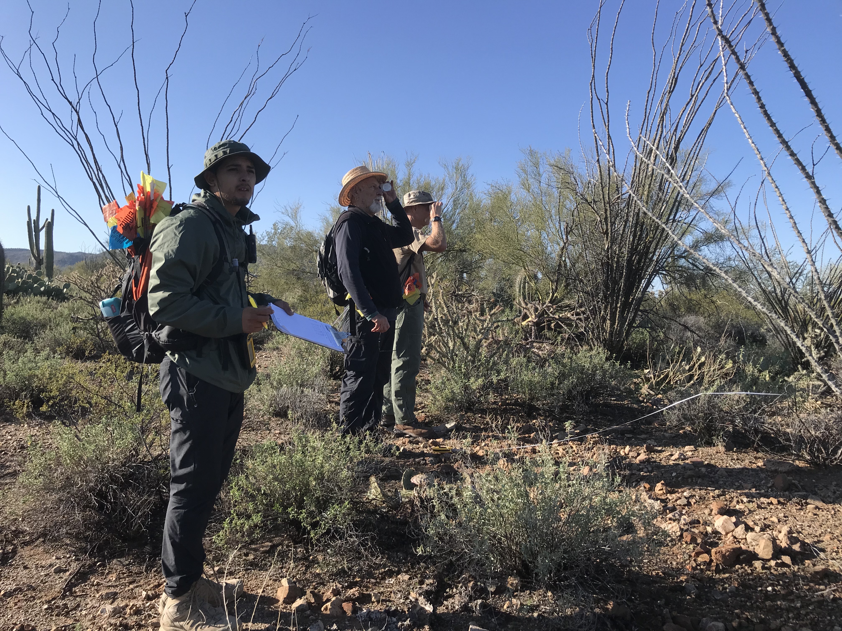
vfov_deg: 49.7
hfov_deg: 63.4
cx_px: 421
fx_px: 681
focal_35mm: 28
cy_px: 316
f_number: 1.8
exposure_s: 1/1451
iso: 20
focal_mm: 3.99
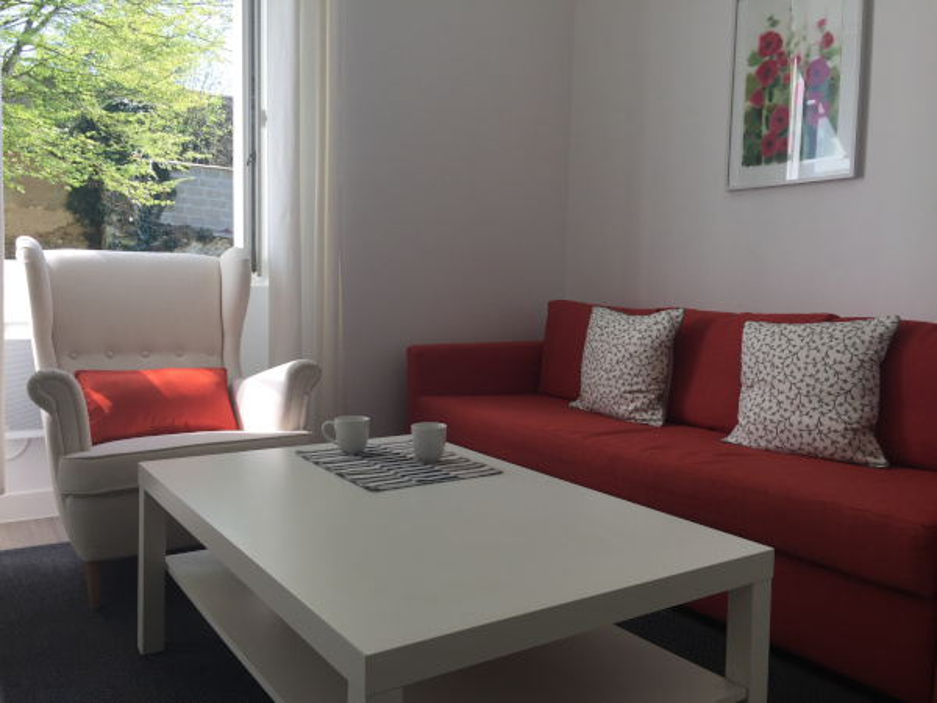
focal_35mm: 29
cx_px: 468
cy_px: 352
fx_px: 785
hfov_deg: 61.7
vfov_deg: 48.2
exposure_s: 1/311
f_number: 2.2
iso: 32
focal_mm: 4.15
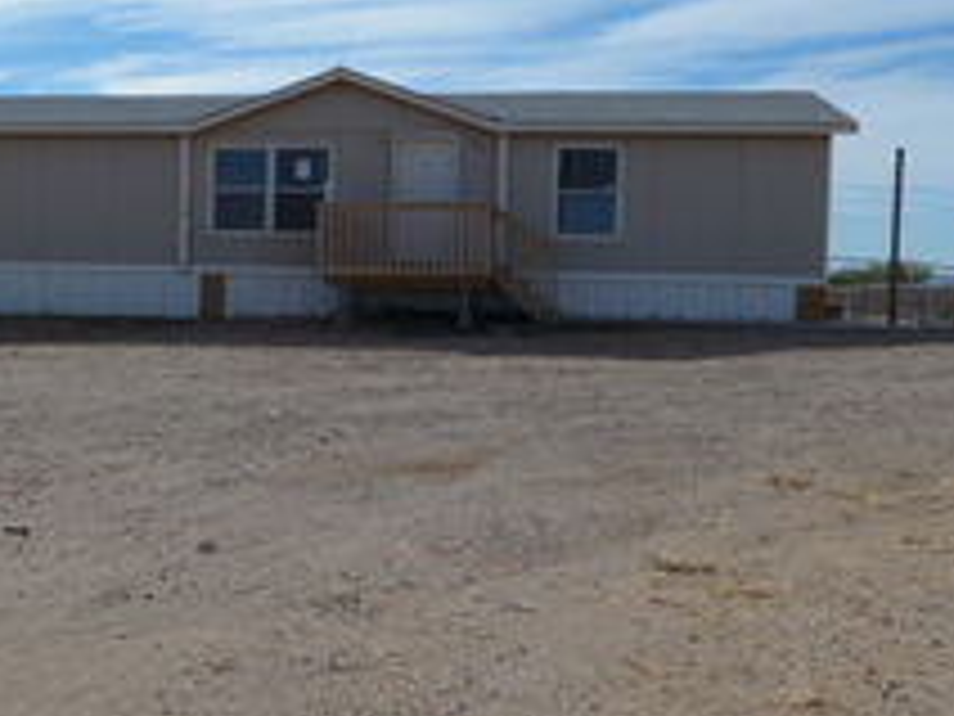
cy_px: 365
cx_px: 220
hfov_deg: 37.8
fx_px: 1350
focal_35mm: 49
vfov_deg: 29.7
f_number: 4
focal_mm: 5.4
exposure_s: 1/1600
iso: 100
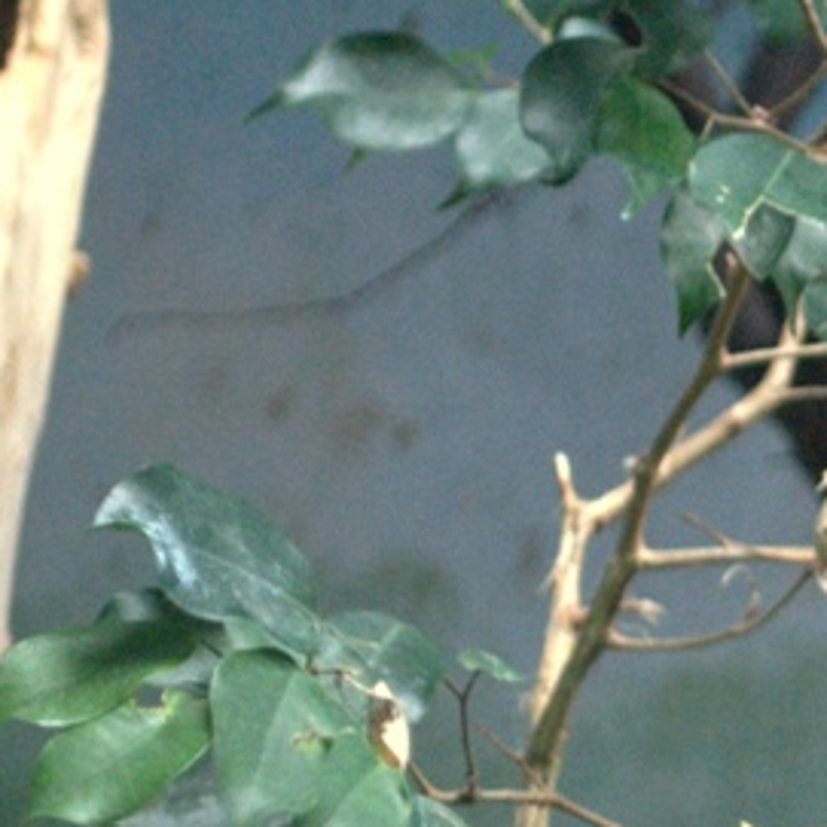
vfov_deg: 5.3
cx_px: 1424
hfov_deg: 5.2
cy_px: 577
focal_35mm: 333
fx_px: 9001
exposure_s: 1/30
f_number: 5.6
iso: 640
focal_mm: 55
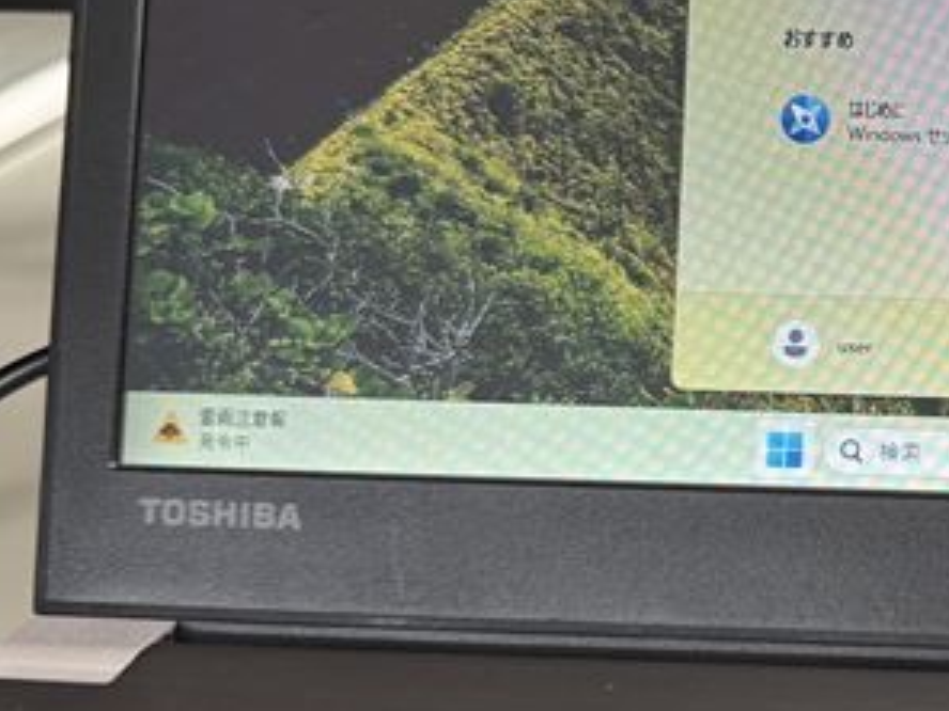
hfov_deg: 21.4
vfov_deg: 17.8
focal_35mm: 83
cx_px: 1228
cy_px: 391
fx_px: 2275
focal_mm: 6.76
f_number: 1.78
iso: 200
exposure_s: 1/107
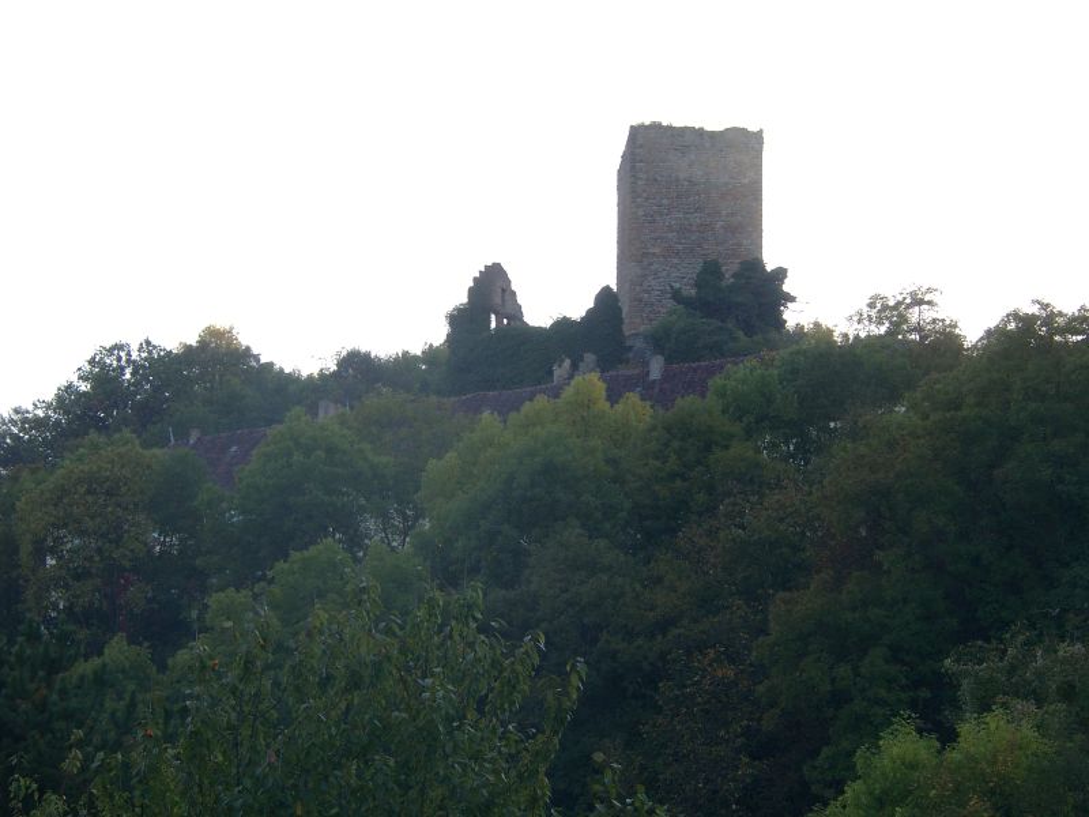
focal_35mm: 100
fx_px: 3146
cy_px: 408
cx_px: 544
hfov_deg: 19.6
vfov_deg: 14.8
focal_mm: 20.74
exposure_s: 1/126
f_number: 4
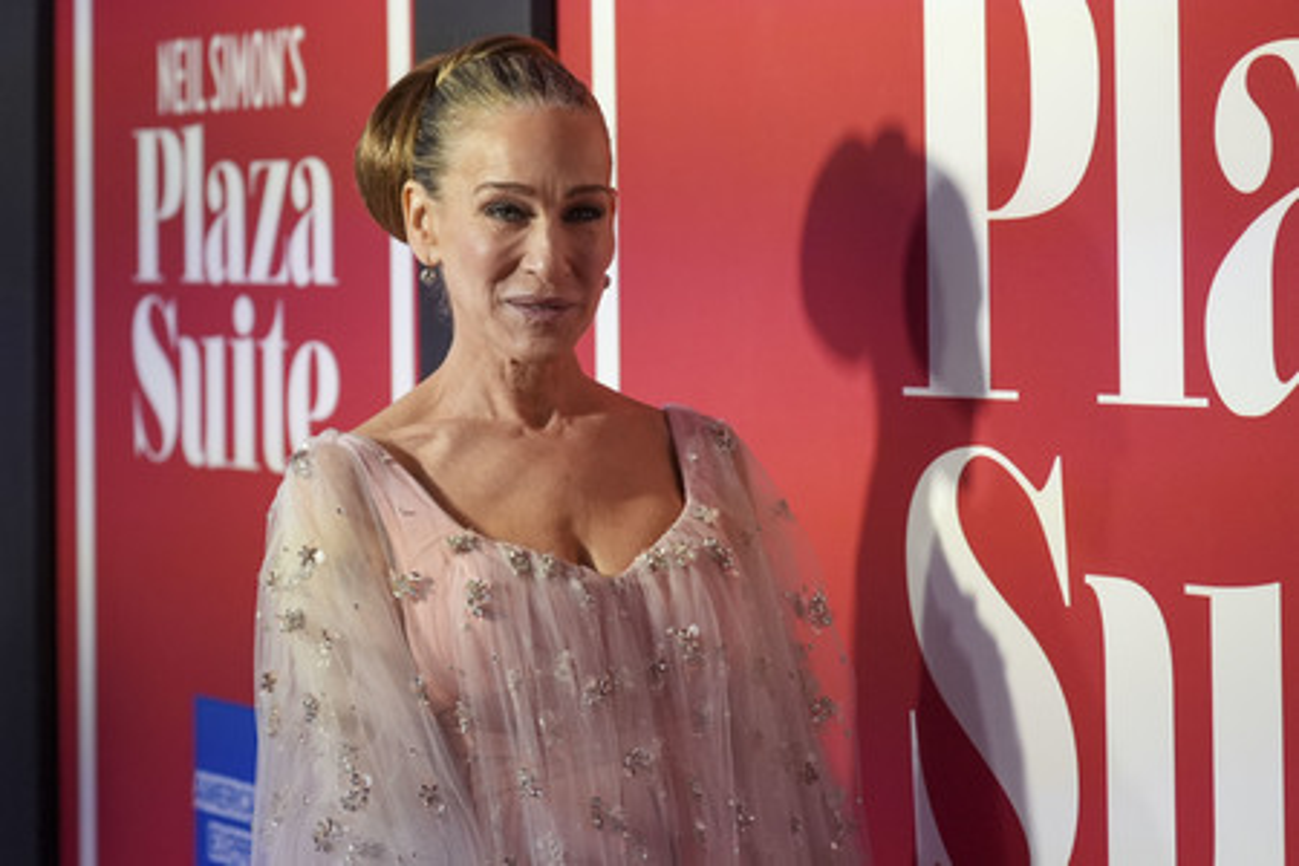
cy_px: 433
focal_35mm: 123
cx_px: 650
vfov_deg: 11.1
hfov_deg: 16.7
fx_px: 4438
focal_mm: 123
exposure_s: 1/400
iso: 5000
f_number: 5
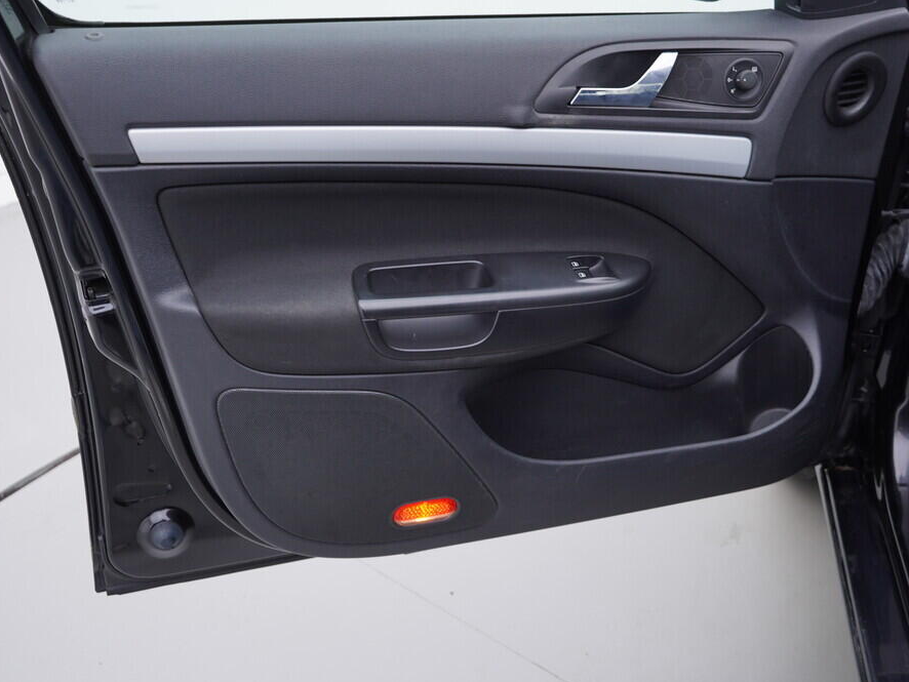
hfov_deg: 46.8
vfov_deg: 36.0
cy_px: 341
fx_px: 1051
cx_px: 449
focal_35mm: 40
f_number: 3.2
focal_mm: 24
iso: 125
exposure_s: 1/50
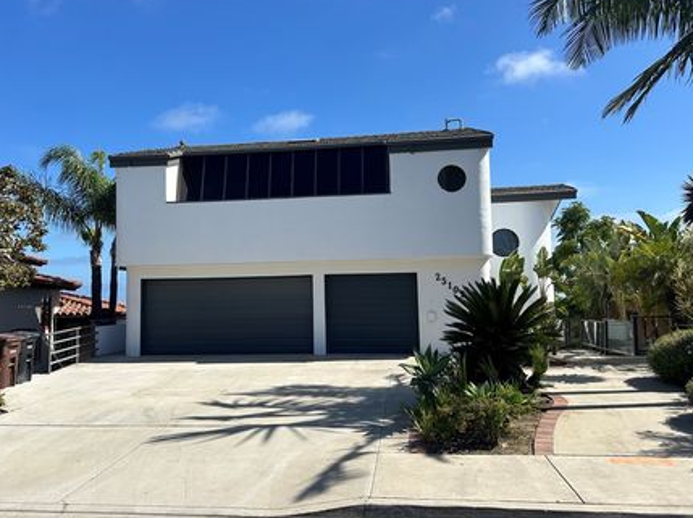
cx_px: 312
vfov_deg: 49.7
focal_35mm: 28
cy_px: 253
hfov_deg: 63.3
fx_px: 560
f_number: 1.78
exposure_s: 1/5263
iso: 80
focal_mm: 6.86
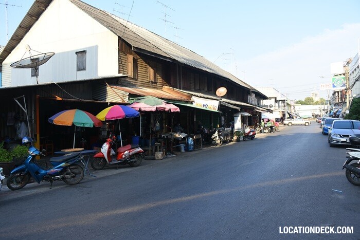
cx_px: 180
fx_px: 270
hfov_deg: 67.4
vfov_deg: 47.9
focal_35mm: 27
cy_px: 120
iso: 100
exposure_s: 1/125
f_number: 6.3
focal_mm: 18
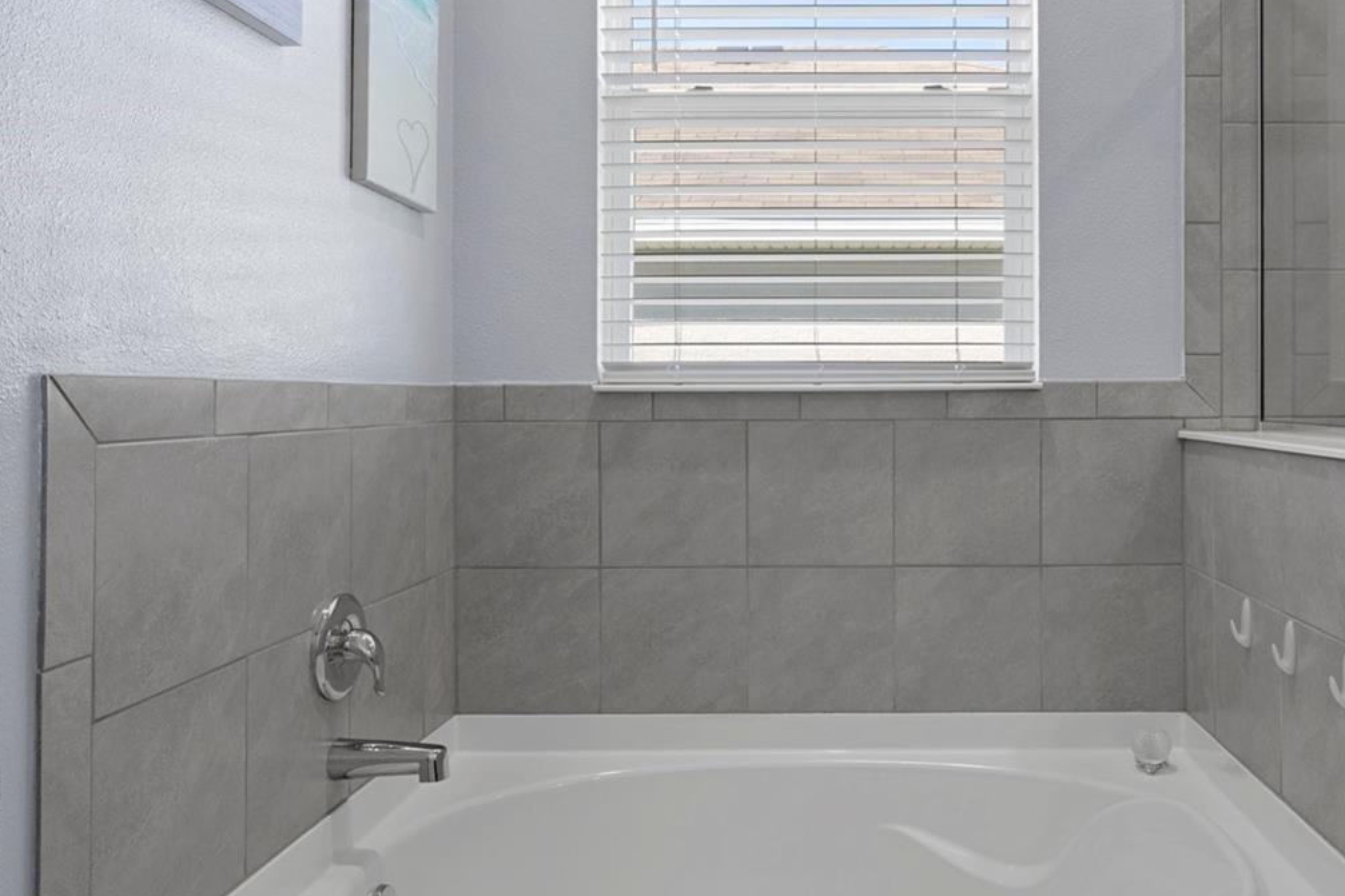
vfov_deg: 47.9
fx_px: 1009
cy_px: 469
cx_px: 878
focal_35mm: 27
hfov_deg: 65.9
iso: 320
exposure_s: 1/1.67
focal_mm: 17
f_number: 8
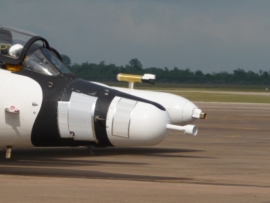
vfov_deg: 4.6
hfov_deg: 6.1
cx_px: 78
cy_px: 82
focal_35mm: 323
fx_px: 2519
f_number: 11
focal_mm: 36.4
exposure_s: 1/250
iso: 100
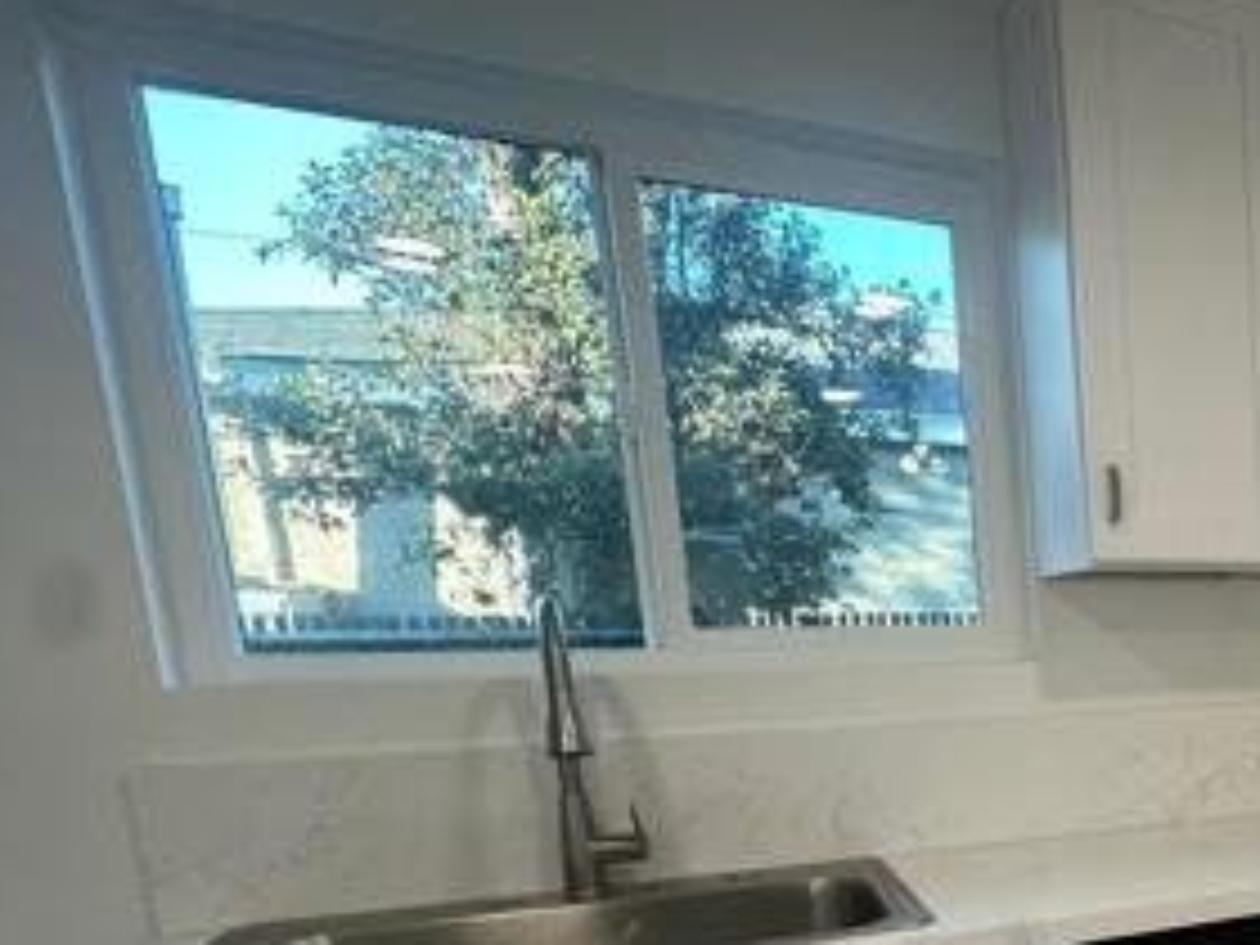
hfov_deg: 43.8
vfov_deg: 40.9
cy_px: 842
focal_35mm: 32
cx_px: 1386
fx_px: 1165
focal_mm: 2.22
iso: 125
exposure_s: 1/120
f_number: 2.2
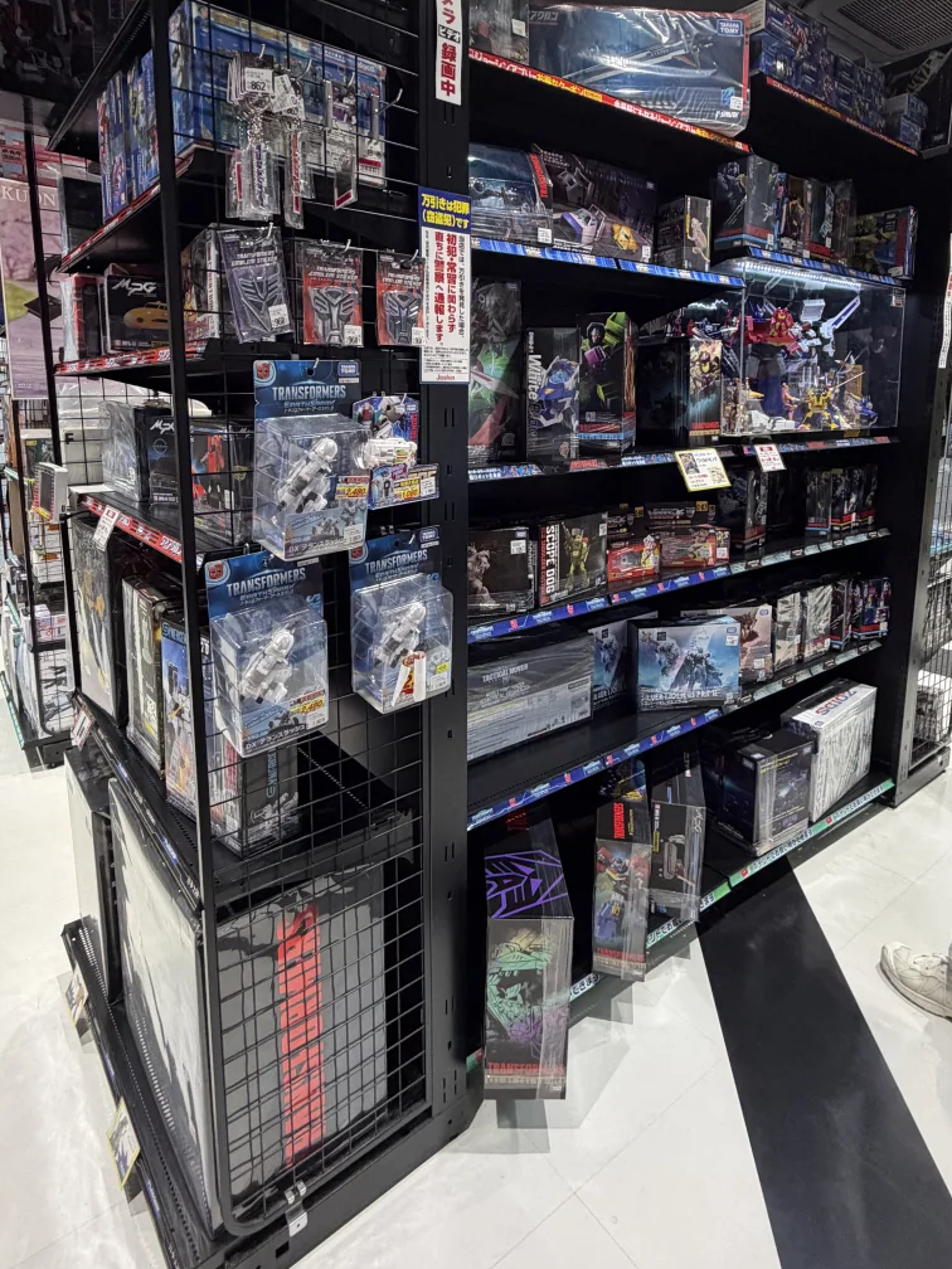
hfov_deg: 65.9
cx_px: 450
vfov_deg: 80.8
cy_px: 510
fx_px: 733
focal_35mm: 20
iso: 200
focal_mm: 2.22
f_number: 2.2
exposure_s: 1/120
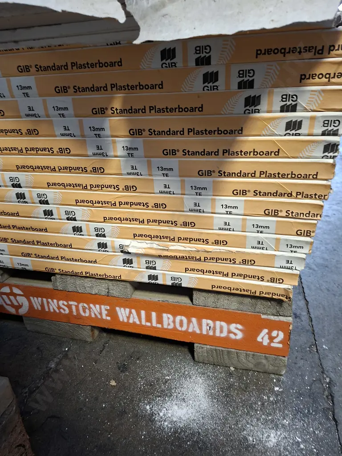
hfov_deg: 58.9
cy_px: 228
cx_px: 171
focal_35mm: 23
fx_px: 303
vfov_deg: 73.9
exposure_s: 1/33
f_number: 1.8
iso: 320
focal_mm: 5.54
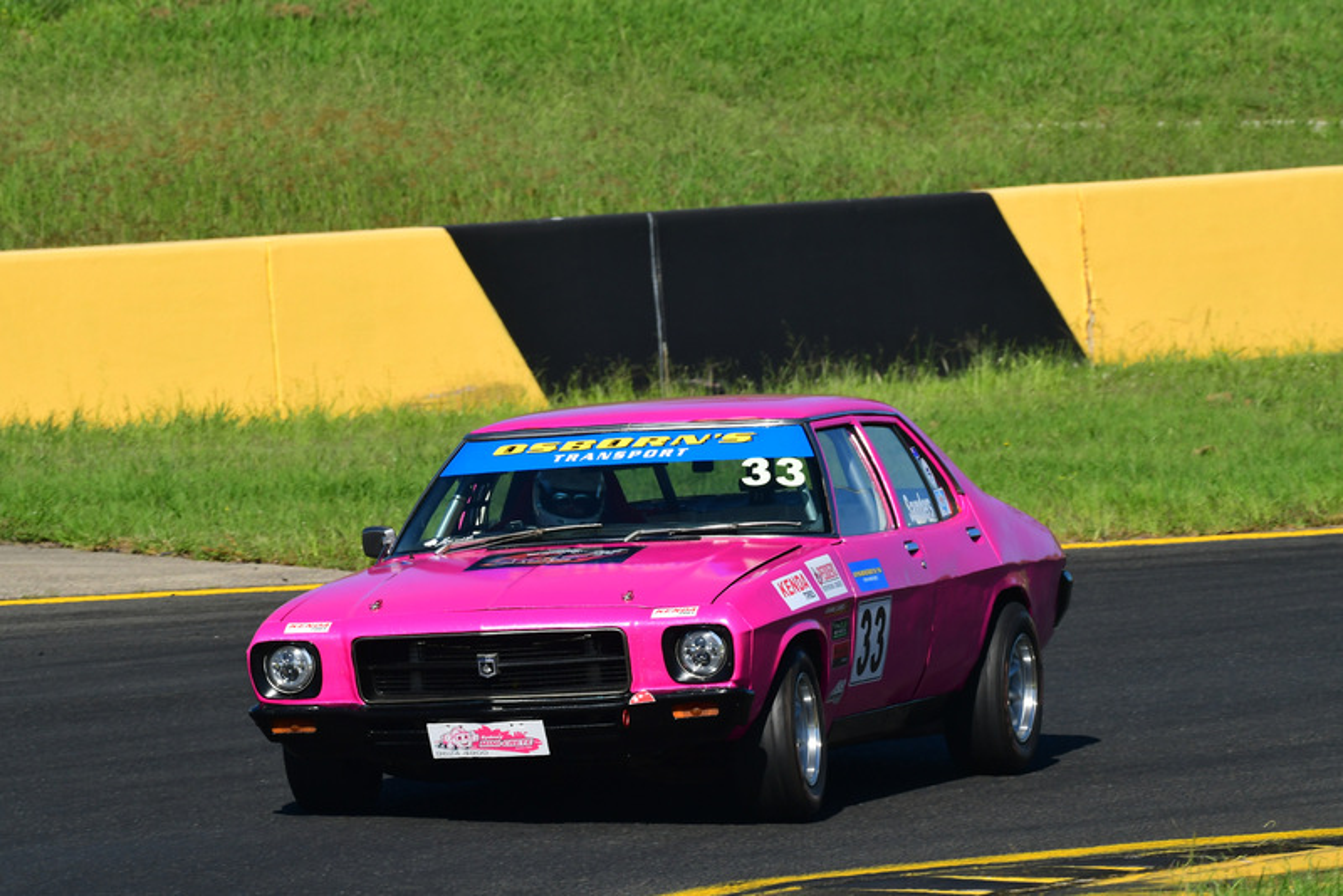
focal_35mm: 525
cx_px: 672
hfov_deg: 3.9
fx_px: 19591
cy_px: 448
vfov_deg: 2.6
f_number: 13
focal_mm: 350
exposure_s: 1/640
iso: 400
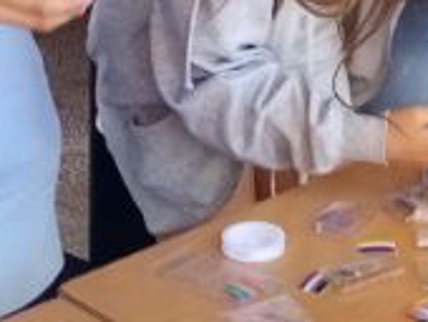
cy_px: -231
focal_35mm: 122
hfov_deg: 15.4
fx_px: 1511
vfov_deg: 11.4
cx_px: 546
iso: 173
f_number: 1.8
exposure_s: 1/100
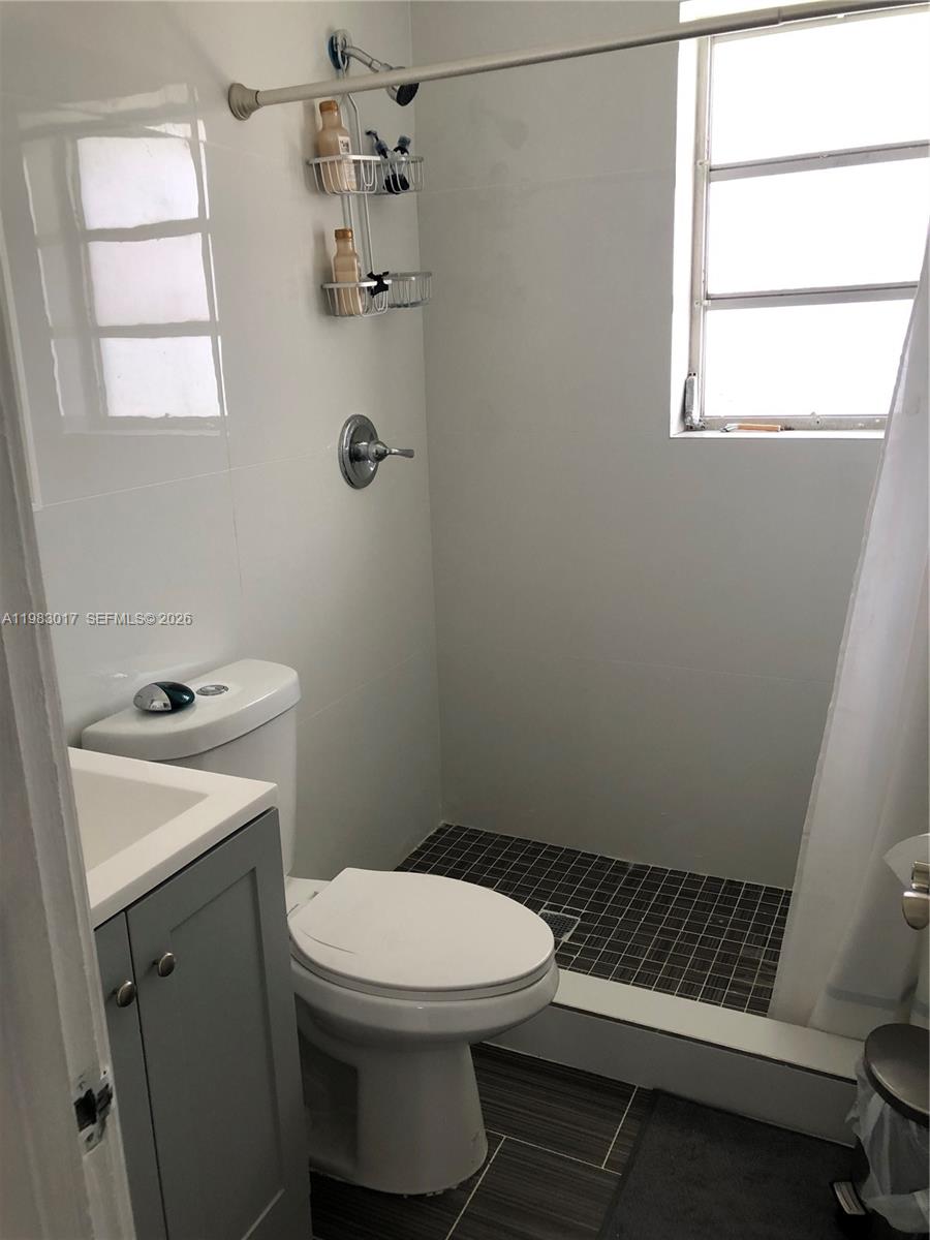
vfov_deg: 63.4
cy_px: 620
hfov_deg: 49.7
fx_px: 1003
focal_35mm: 28
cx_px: 465
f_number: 1.8
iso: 40
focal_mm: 3.99
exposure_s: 1/30
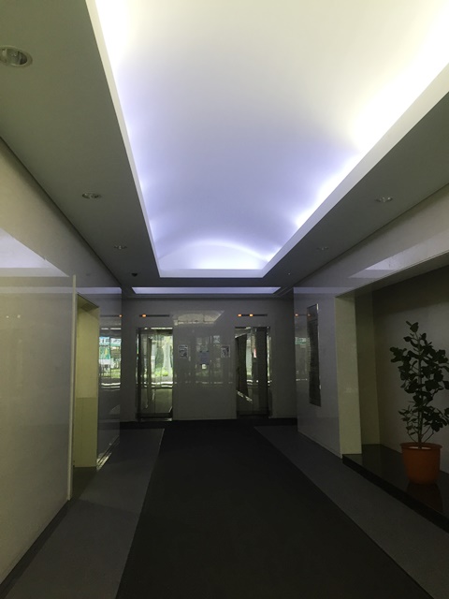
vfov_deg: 61.7
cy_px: 300
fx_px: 502
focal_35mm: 29
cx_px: 224
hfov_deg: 48.2
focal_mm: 4.15
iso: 32
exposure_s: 1/30
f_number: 2.2
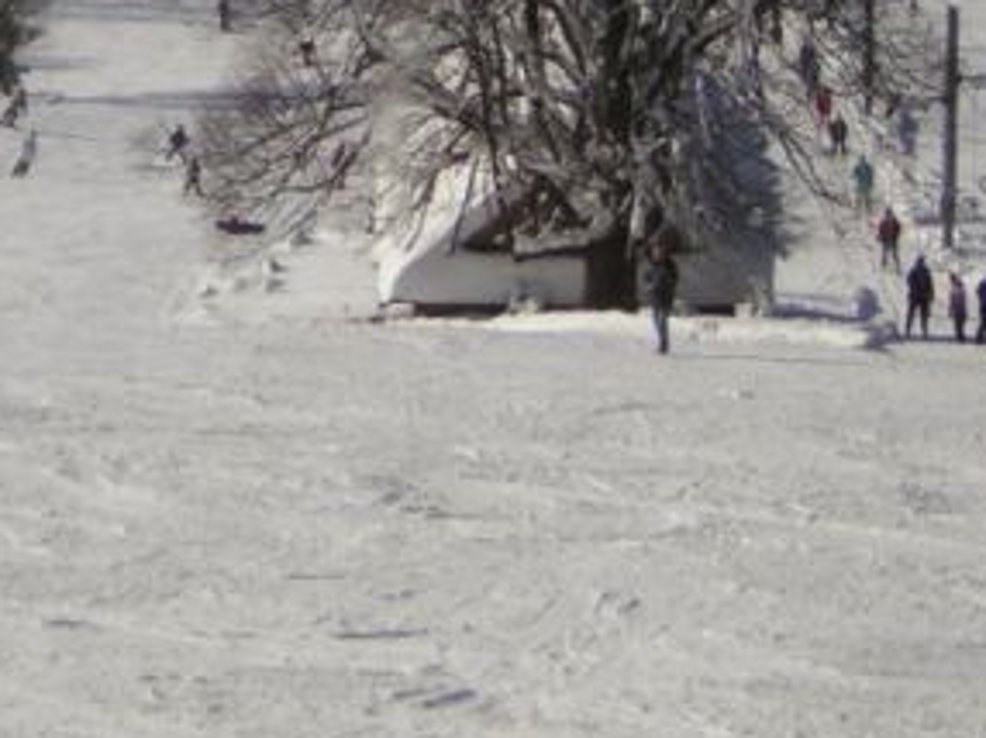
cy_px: 97
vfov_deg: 6.1
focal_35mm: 242
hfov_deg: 8.2
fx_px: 6887
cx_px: 97
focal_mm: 14.1
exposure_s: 1/932
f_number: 4.7
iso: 50
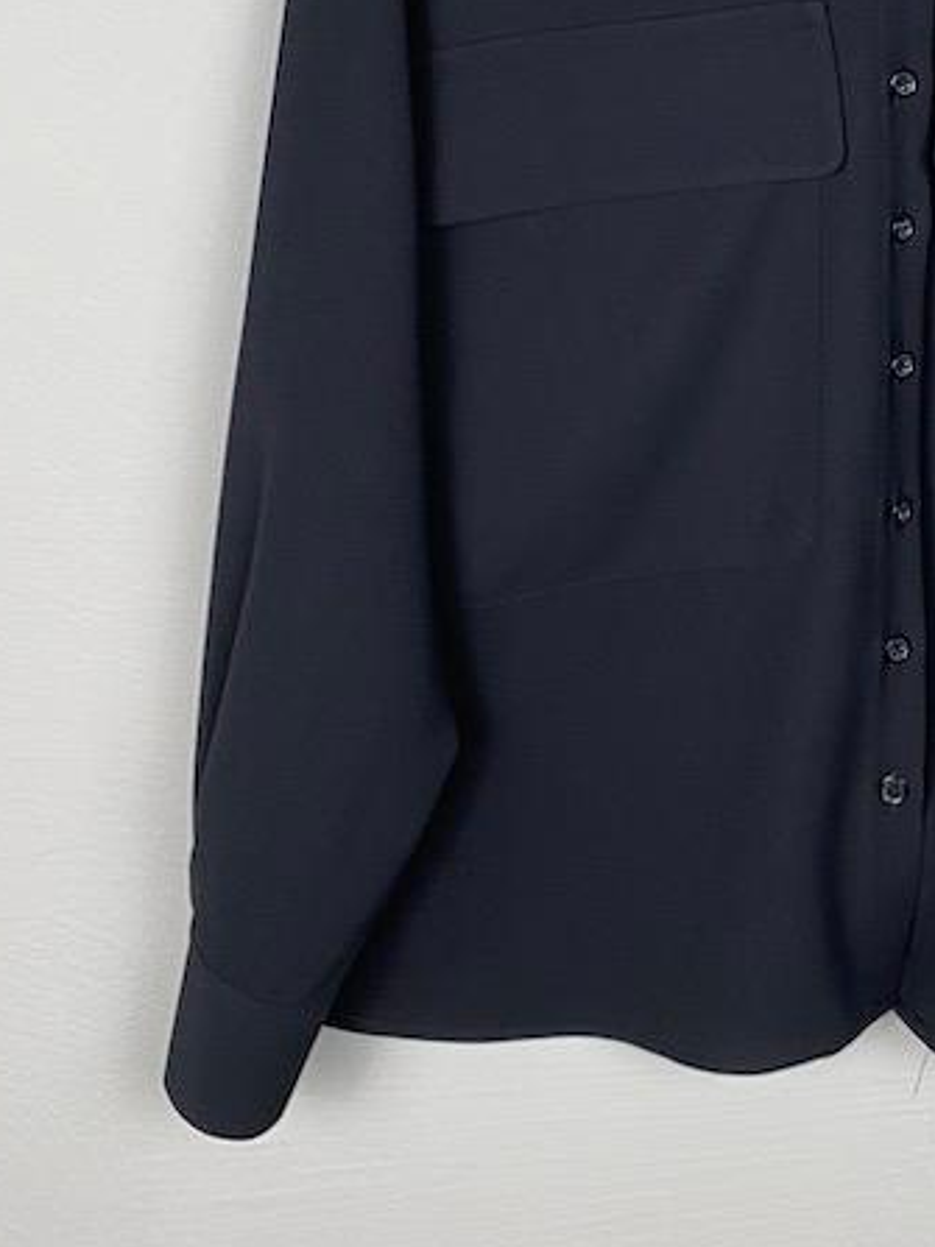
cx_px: 899
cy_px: 233
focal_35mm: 57
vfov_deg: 32.8
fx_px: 2054
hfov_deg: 24.6
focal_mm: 4.25
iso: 64
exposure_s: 1/50
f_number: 1.8
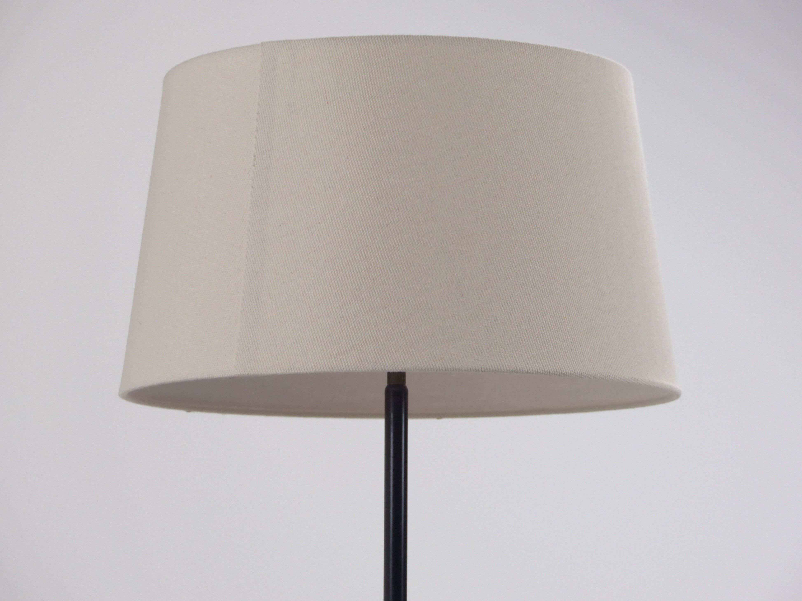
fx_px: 3290
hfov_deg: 13.9
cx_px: 401
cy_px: 300
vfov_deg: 10.4
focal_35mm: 142
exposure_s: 1/30
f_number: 2.8
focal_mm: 25.6
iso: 100
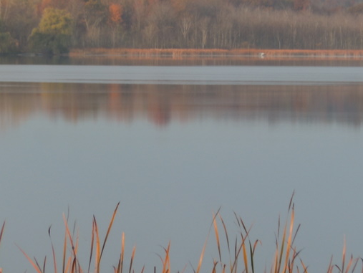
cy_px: 94
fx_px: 3243
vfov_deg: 4.8
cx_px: 217
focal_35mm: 309
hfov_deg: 6.4
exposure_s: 1/200
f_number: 5.6
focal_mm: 35
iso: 100
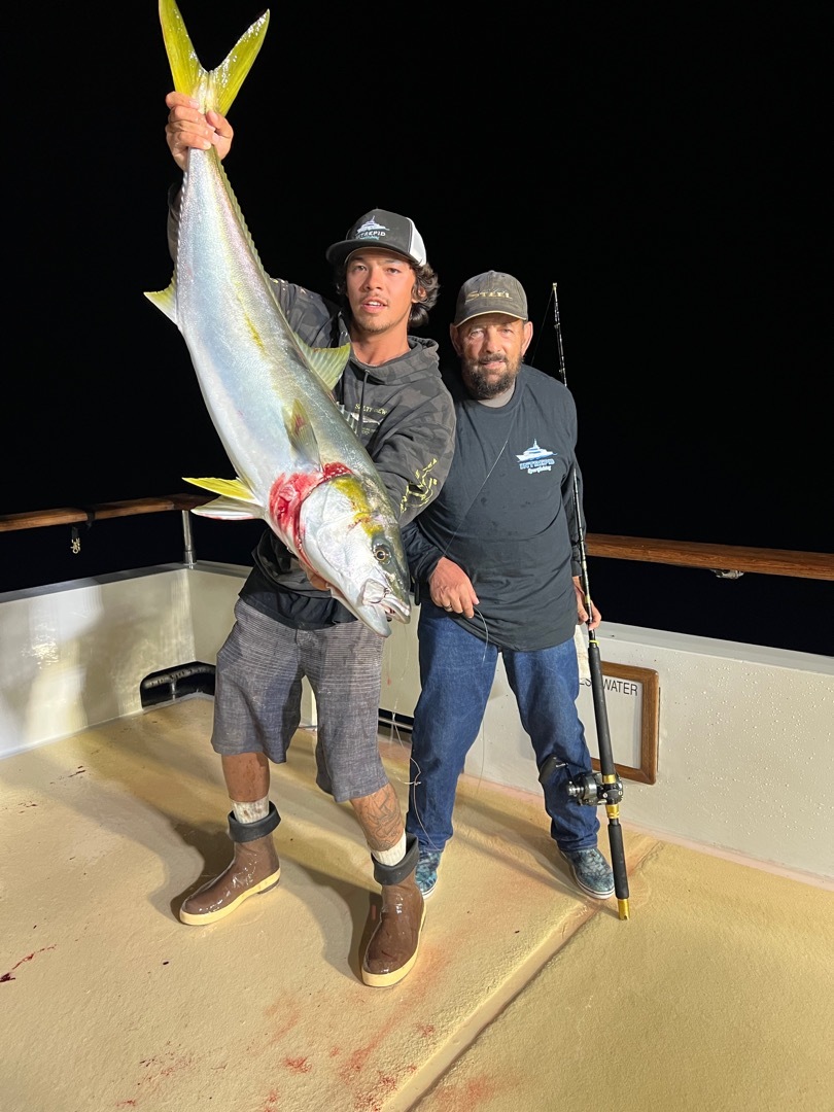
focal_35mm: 26
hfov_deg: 53.1
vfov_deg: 67.3
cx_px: 417
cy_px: 556
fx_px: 835
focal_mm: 5.7
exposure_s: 1/60
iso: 200
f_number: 1.5
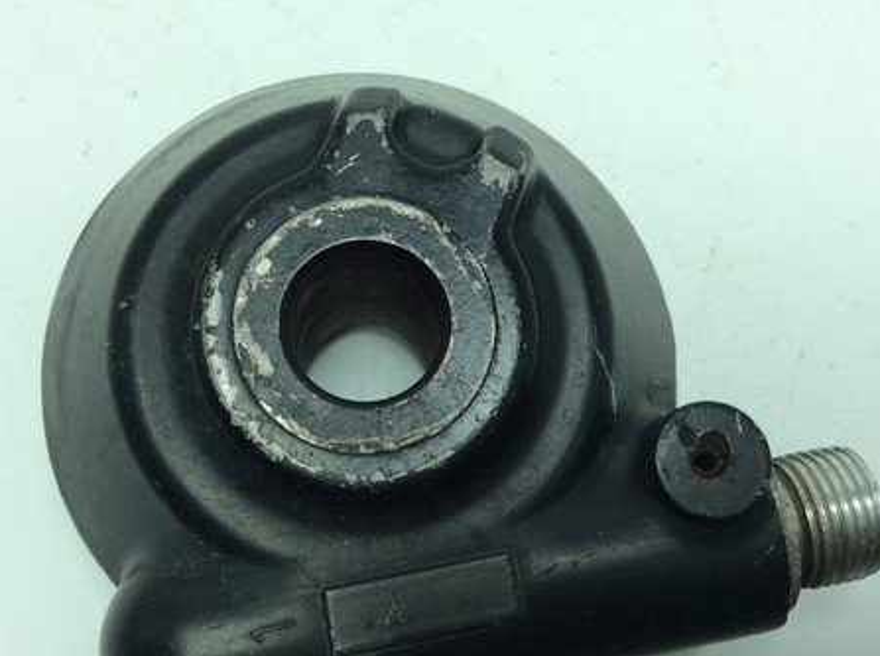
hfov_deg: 43.9
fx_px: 1091
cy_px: 374
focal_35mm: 43
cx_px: 431
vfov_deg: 33.4
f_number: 2.4
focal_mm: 3.3
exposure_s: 1/302
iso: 32
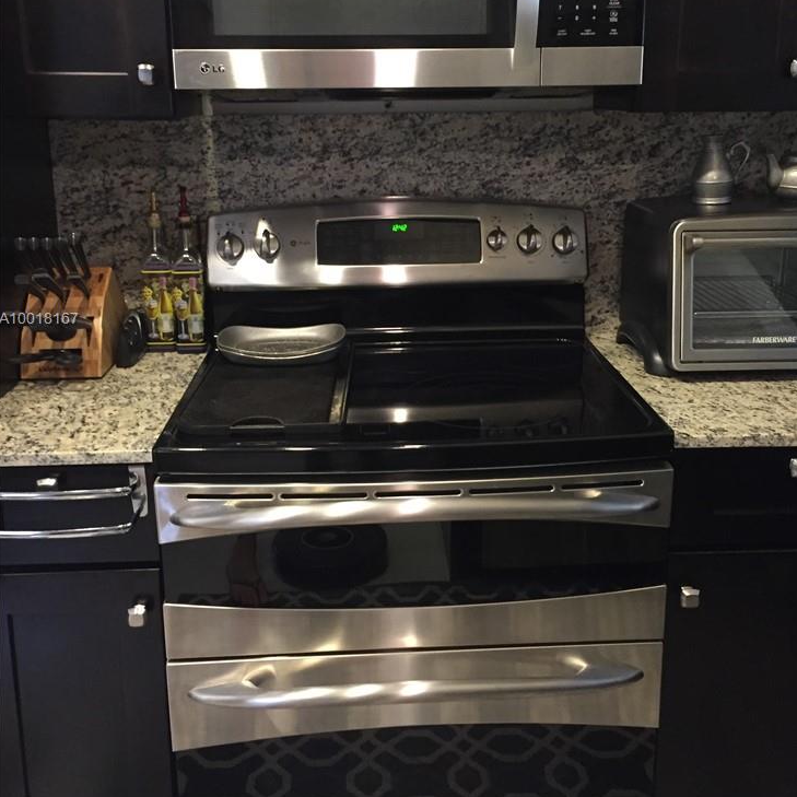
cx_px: 417
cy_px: 320
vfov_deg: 45.8
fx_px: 938
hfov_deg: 46.0
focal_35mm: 36
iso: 250
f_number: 2.2
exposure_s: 1/15
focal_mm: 4.15
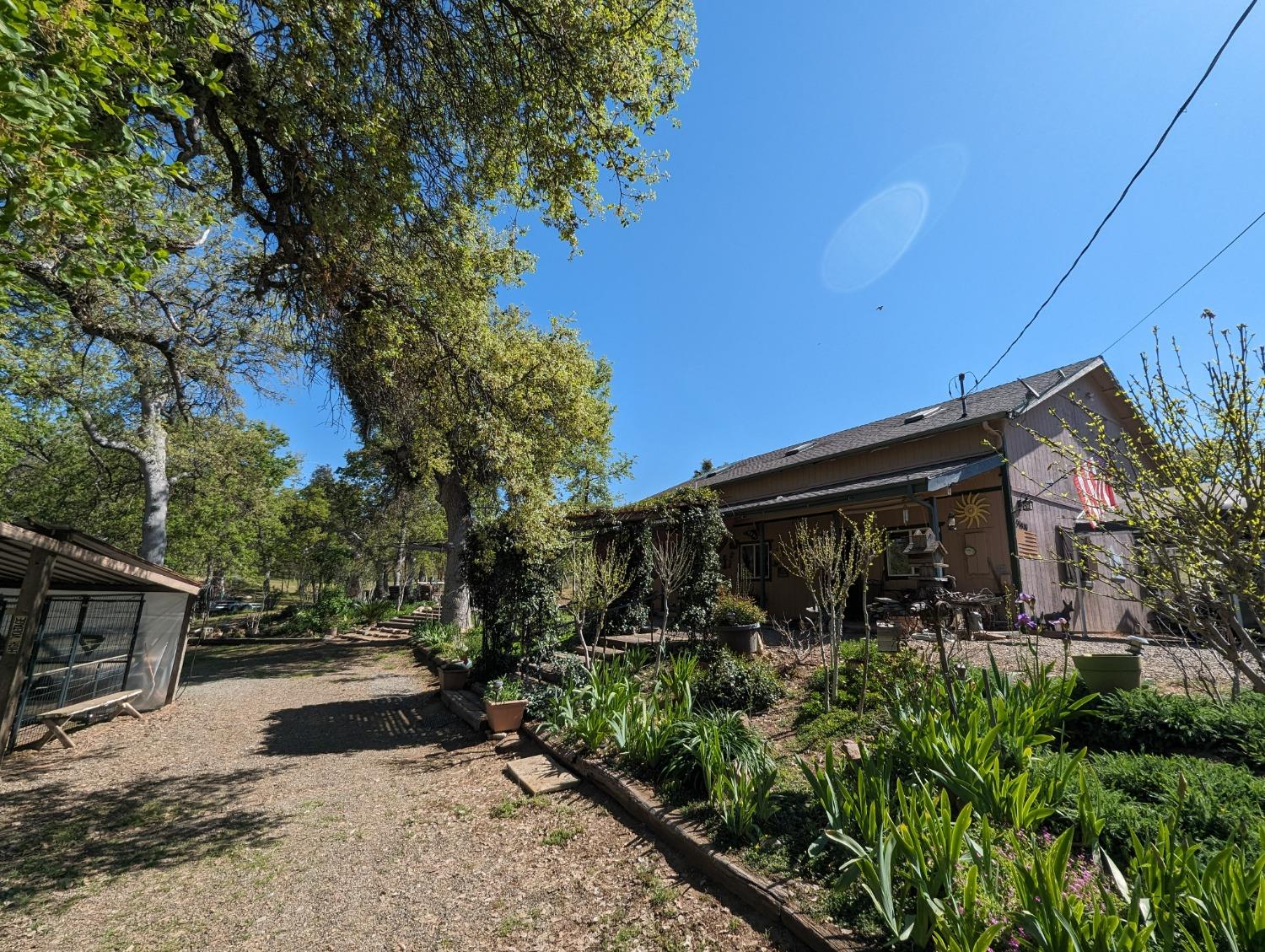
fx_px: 476
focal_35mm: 13
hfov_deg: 106.1
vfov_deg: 90.0
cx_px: 632
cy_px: 476
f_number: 2.2
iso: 49
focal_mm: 1.95
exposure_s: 1/1344
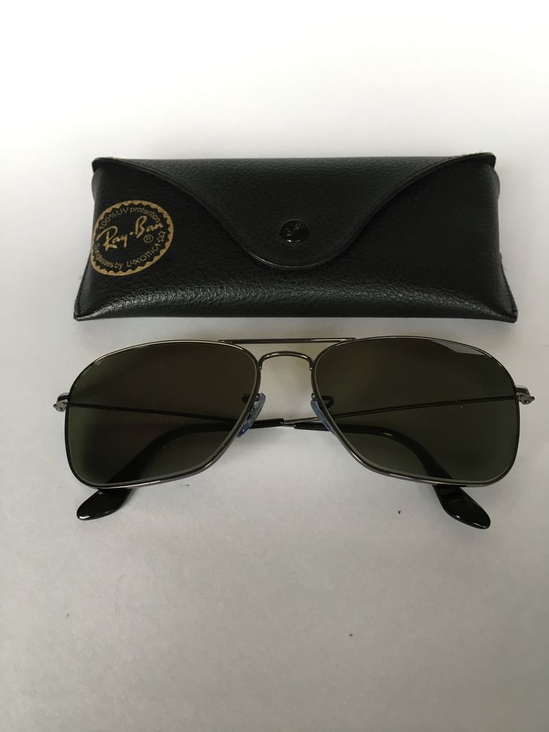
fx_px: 613
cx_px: 274
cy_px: 366
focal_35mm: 29
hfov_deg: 48.2
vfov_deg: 61.7
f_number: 2.2
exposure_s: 1/33
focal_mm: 4.15
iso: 80
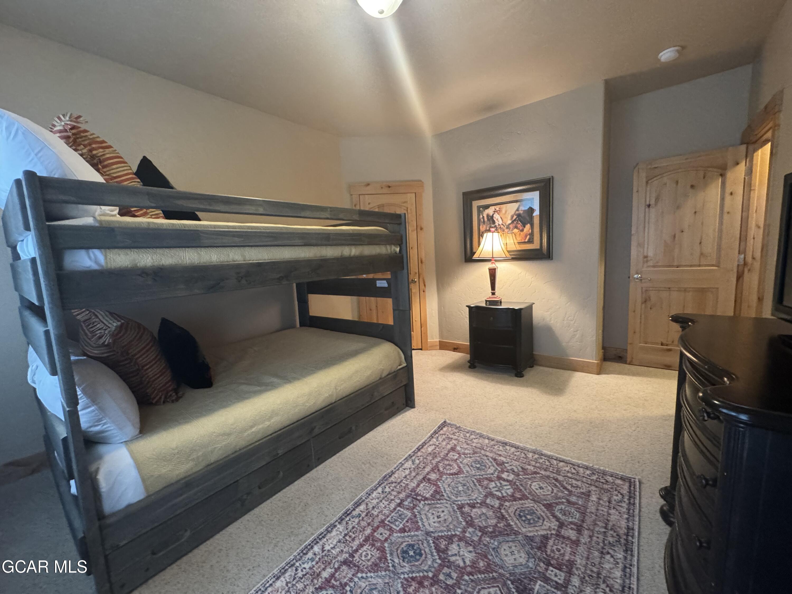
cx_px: 396
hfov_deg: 102.1
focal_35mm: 14
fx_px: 320
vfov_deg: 85.7
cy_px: 297
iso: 640
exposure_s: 1/60
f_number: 2.2
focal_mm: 2.22
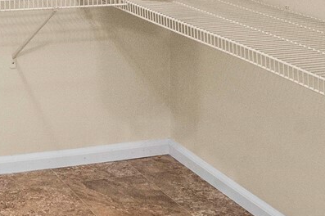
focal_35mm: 77
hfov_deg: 24.3
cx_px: -48
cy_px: -141
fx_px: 695
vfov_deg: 15.7
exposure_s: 1/60
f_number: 8
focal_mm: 18
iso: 3200
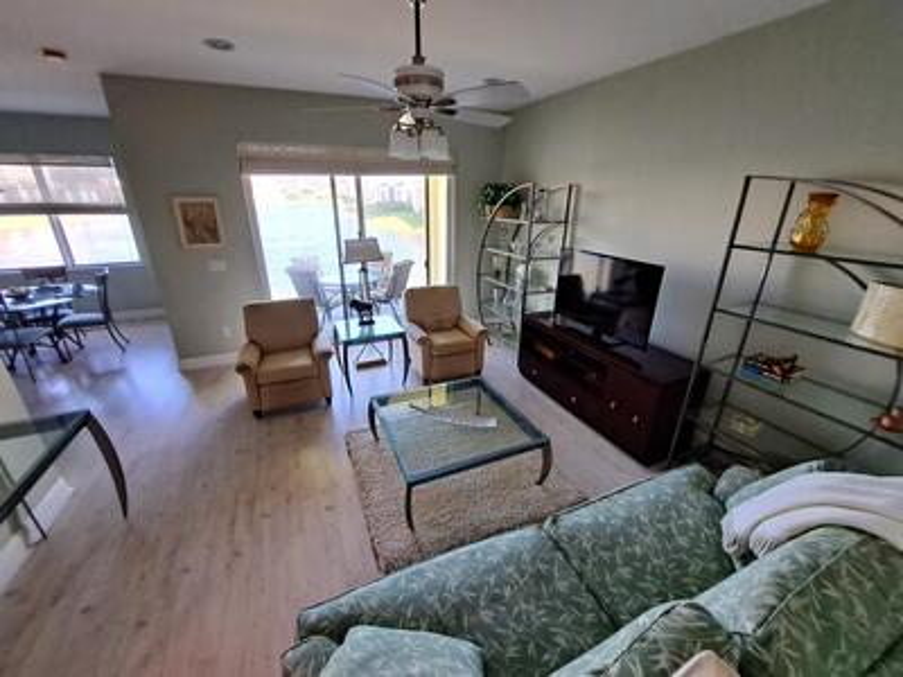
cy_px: 338
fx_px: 339
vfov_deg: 89.9
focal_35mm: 13
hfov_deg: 106.2
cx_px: 452
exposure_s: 1/50
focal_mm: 1.74
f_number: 2.2
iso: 80
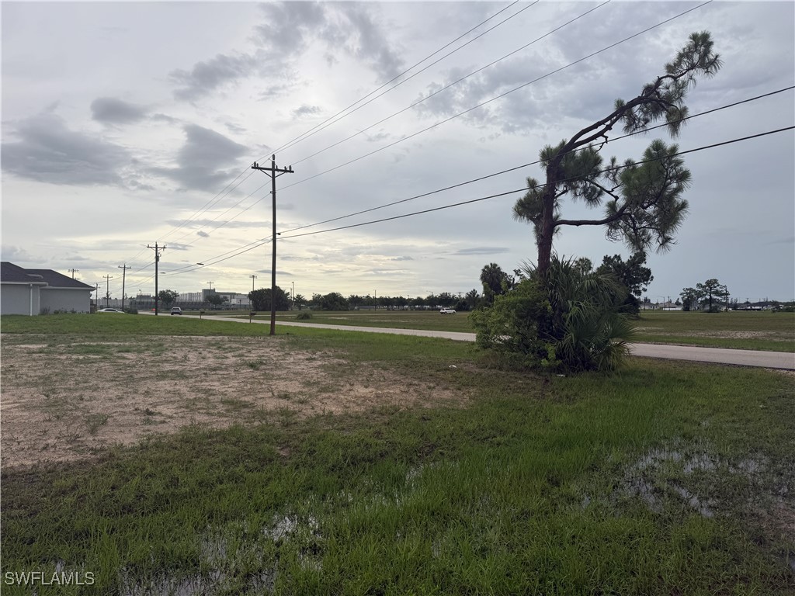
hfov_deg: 71.6
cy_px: 298
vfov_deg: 56.8
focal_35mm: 24
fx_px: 551
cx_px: 398
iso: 80
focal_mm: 6.76
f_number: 1.78
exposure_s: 1/598
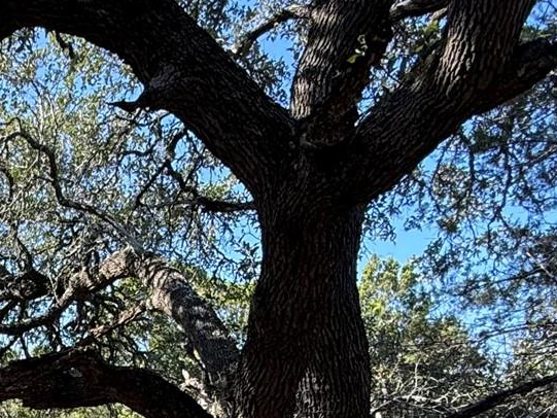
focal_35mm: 53
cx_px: -89
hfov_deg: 31.2
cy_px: 607
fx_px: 853
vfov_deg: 22.9
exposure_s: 1/312
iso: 64
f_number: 2.2
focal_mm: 2.22
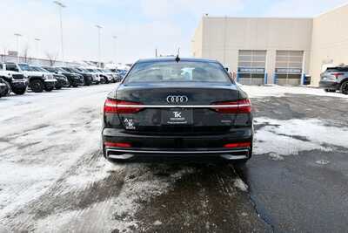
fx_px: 290
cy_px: 116
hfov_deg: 61.9
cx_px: 174
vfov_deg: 43.6
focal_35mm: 30
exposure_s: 1/250
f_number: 8
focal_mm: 20
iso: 160
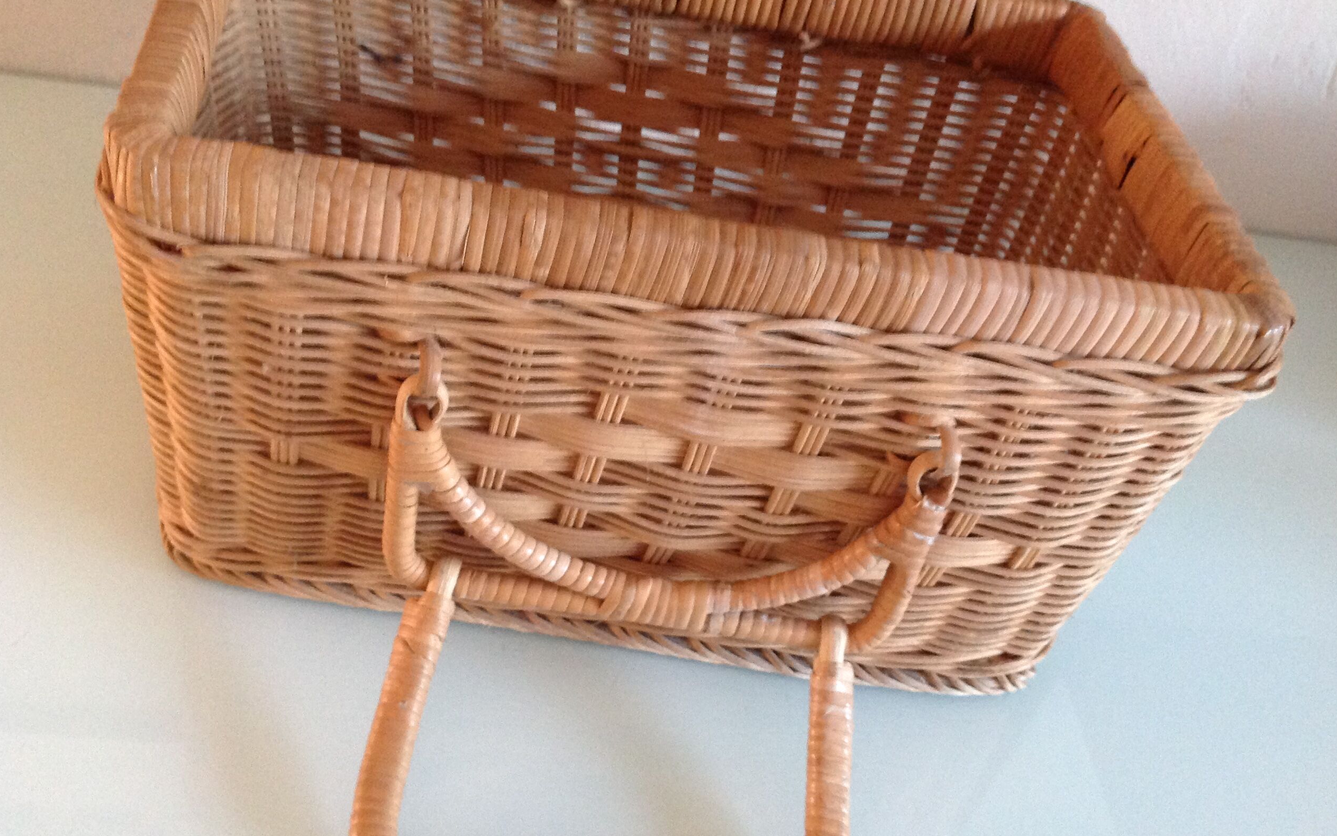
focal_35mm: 38
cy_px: 503
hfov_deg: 51.5
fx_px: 1385
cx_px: 667
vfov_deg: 33.5
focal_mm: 4.28
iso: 320
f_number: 2.4
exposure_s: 1/15
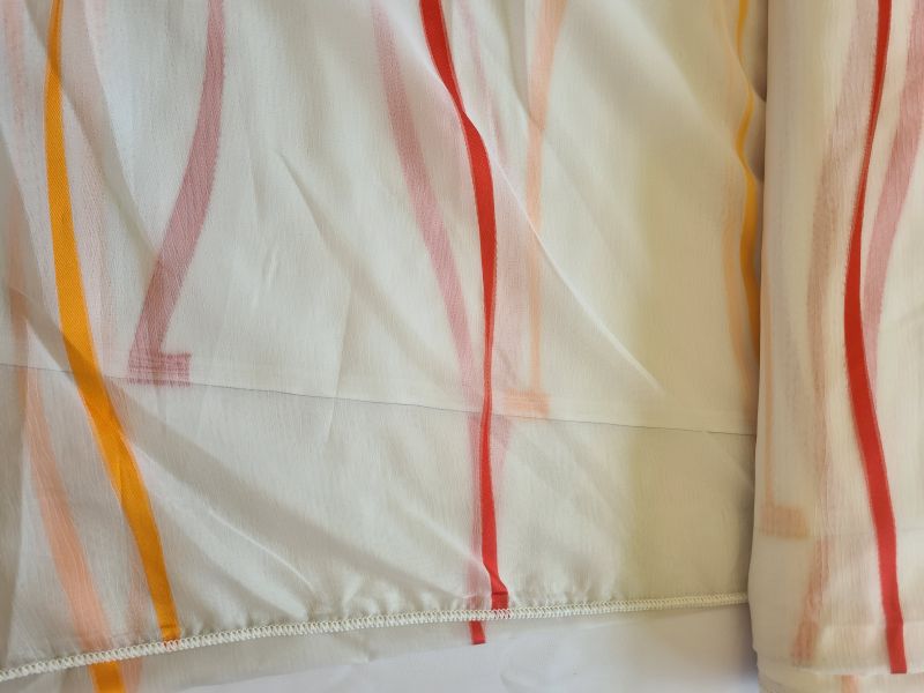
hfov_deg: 67.3
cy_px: 346
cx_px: 462
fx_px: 694
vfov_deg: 53.1
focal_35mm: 26
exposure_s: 1/268
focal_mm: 5.4
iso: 50
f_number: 1.8
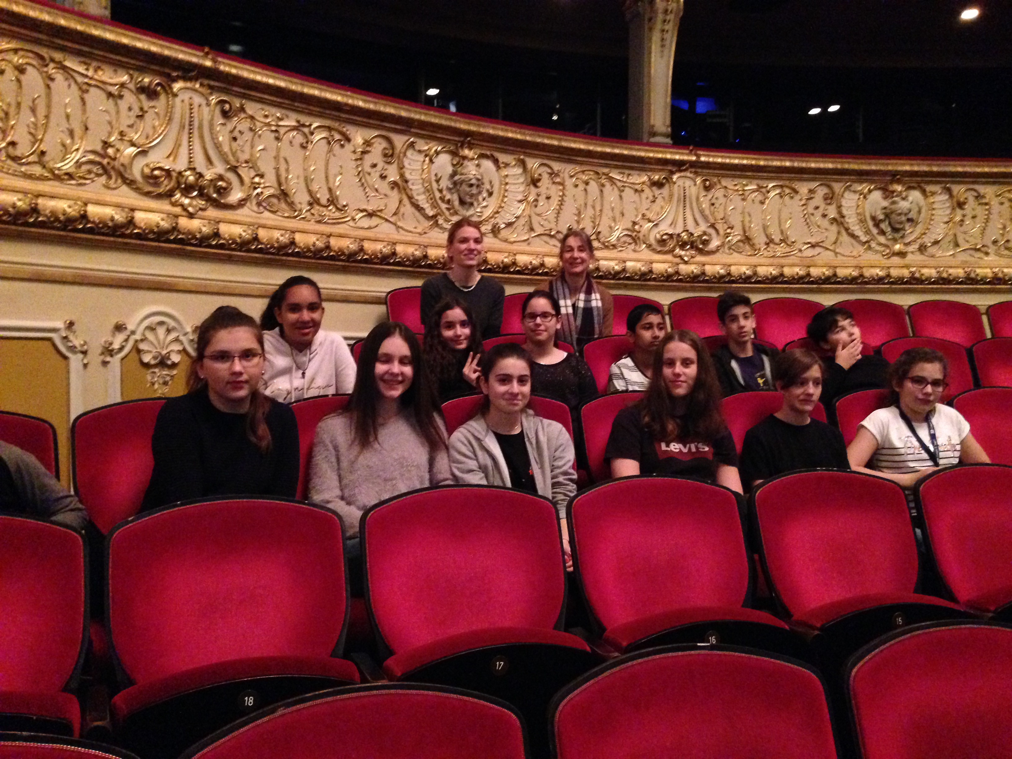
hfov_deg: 55.4
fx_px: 965
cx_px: 506
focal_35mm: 33
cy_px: 380
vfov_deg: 42.9
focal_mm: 4.12
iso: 800
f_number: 2.4
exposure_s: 1/15
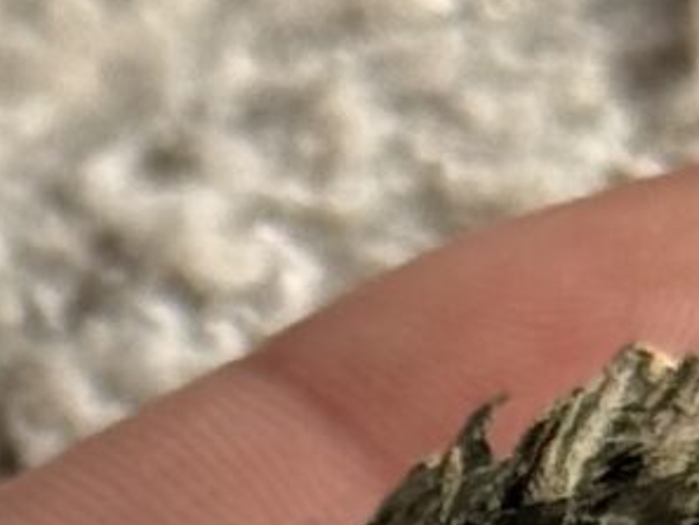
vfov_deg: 3.5
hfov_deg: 4.7
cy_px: 1773
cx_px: -577
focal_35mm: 414
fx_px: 8363
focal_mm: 6.76
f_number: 1.78
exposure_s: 1/4878
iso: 80
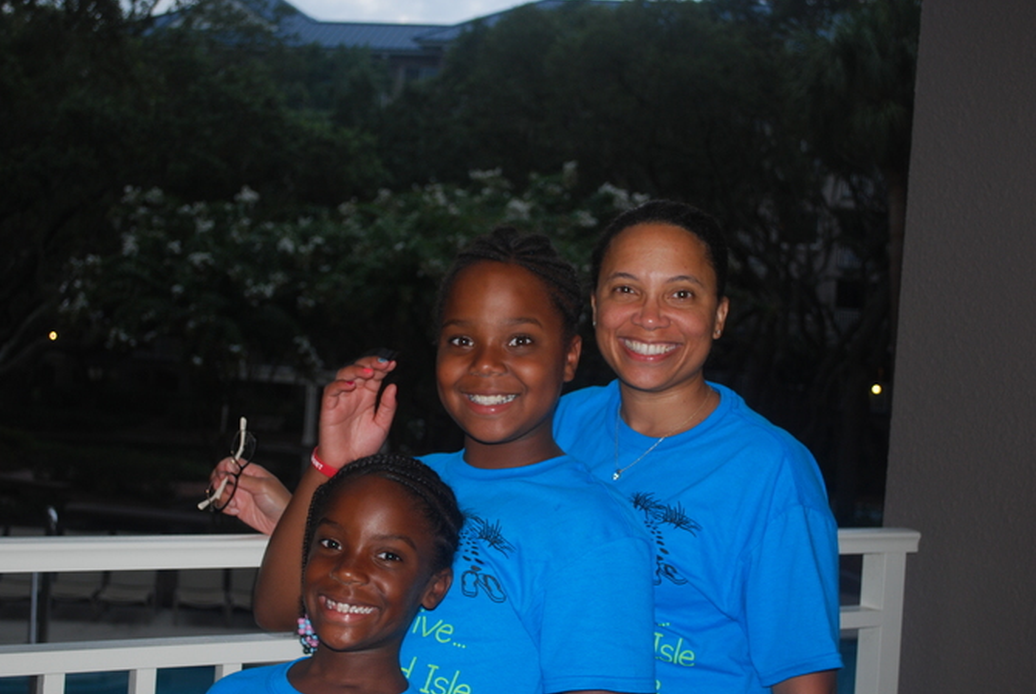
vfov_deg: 24.0
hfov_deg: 35.3
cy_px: 366
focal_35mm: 57
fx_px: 1629
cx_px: 503
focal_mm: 35
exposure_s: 1/60
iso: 200
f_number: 5.3
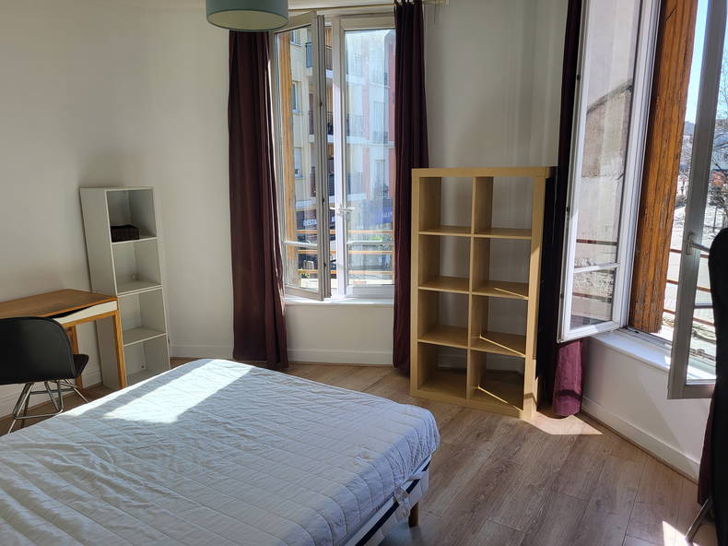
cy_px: 273
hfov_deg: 67.3
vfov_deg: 53.0
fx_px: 547
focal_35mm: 26
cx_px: 364
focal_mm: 5.4
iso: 40
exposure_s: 1/460
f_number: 1.8
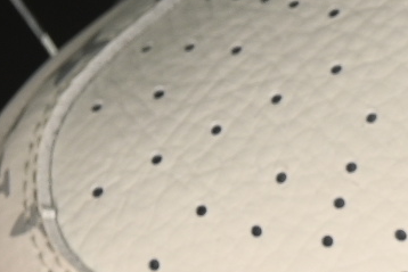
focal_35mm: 583
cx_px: 1266
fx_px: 6610
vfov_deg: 2.4
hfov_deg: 3.4
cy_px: 216
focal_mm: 50
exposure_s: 1/80
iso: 160
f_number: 7.1
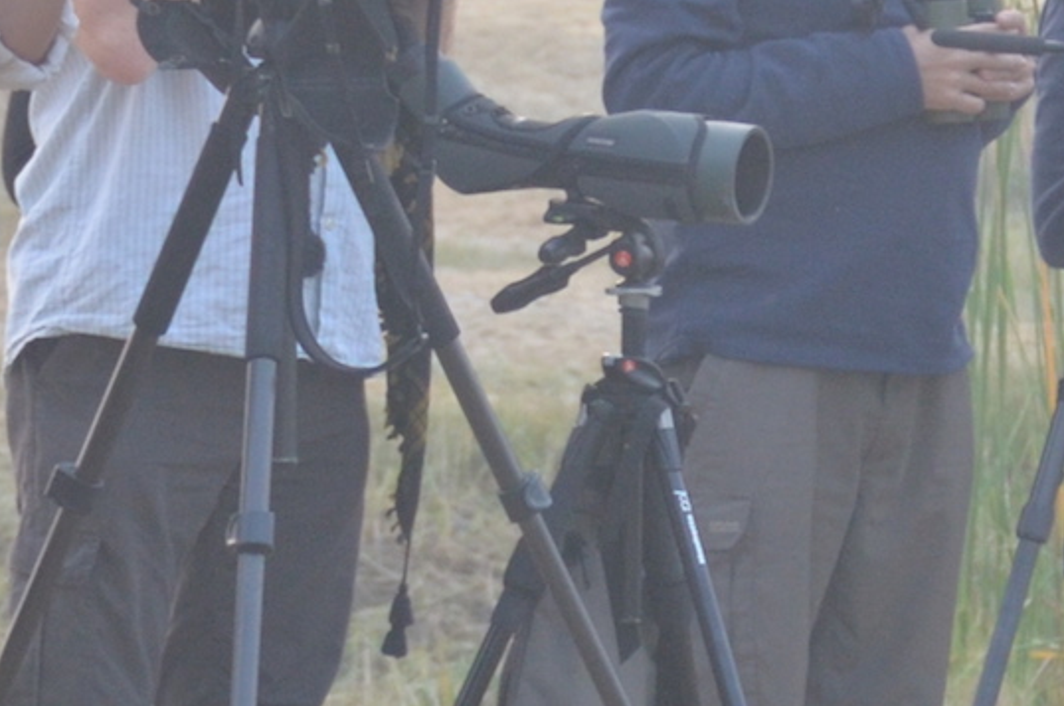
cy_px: 289
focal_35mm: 468
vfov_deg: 2.9
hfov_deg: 4.4
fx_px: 13811
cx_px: 599
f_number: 5
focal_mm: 70
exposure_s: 1/320
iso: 640
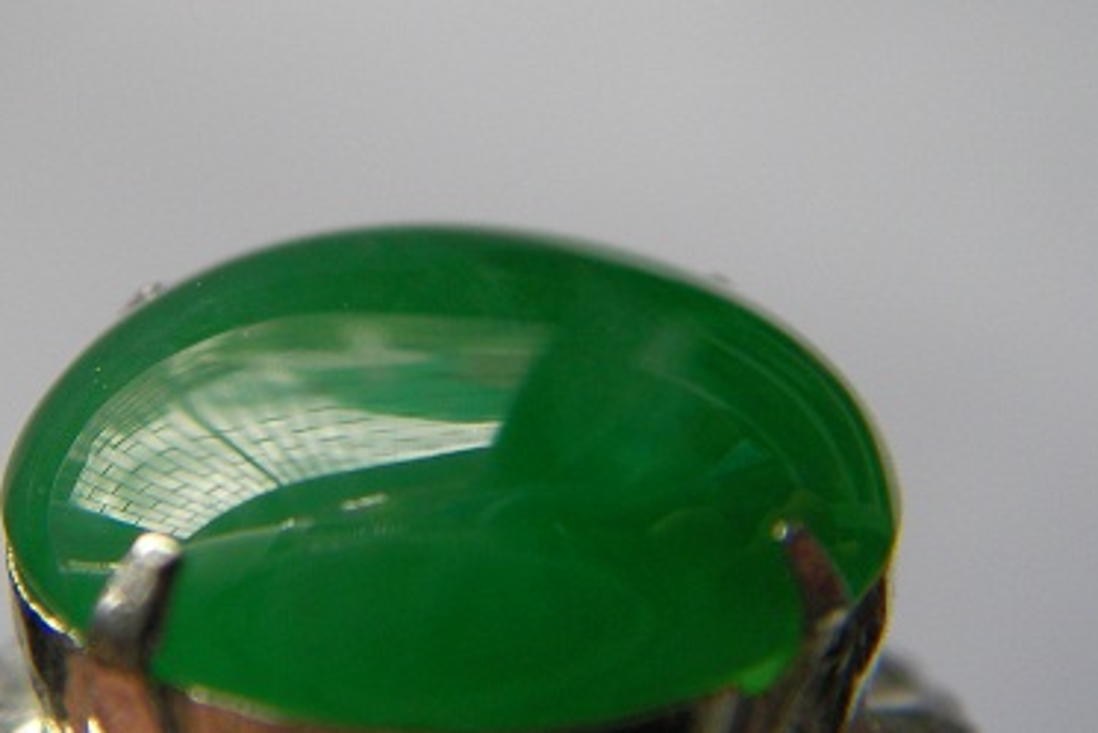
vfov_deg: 18.9
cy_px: 277
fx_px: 2197
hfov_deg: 27.9
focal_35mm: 72
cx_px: 350
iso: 50
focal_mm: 6.3
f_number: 3.3
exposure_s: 1/99
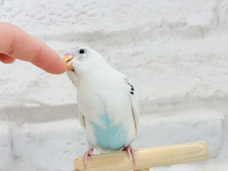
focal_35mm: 52
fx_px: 343
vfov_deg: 28.0
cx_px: 114
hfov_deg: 36.8
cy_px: 86
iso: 32
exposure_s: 1/50
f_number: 1.6
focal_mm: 5.96
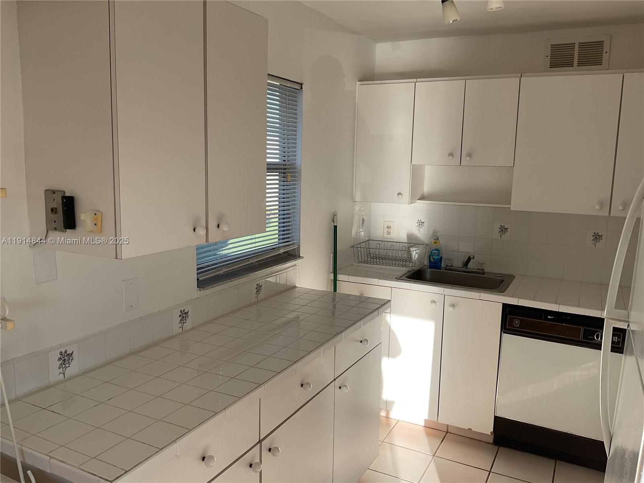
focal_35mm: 29
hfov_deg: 61.7
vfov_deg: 48.2
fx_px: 540
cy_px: 242
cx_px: 322
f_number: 1.8
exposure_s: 1/167
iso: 16
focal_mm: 3
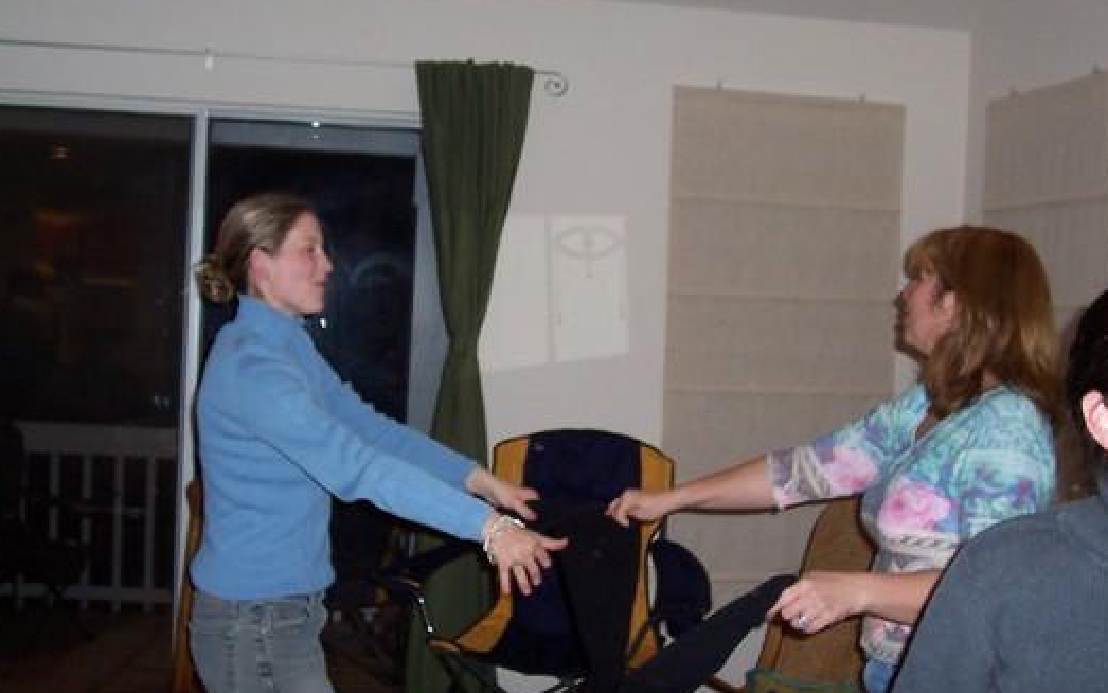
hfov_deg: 41.8
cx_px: 528
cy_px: 345
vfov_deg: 26.9
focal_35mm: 48
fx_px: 1450
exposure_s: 1/60
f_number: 2.8
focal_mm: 5.6
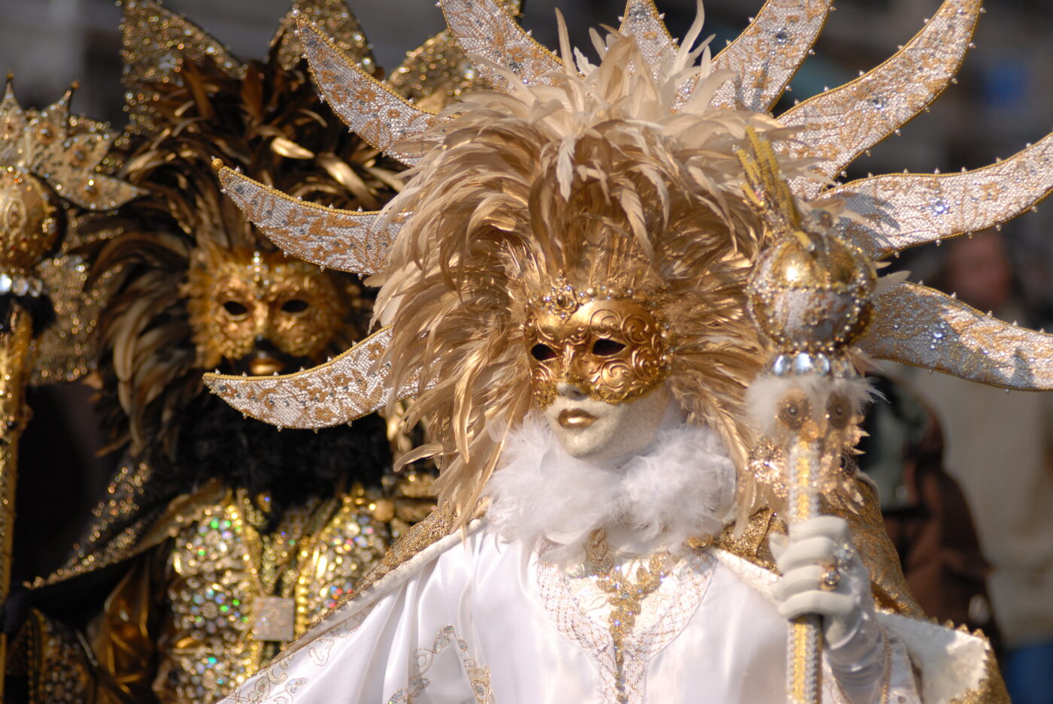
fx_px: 5930
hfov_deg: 10.1
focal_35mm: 202
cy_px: 352
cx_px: 526
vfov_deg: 6.8
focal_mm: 135
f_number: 2.8
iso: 200
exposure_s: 1/3000
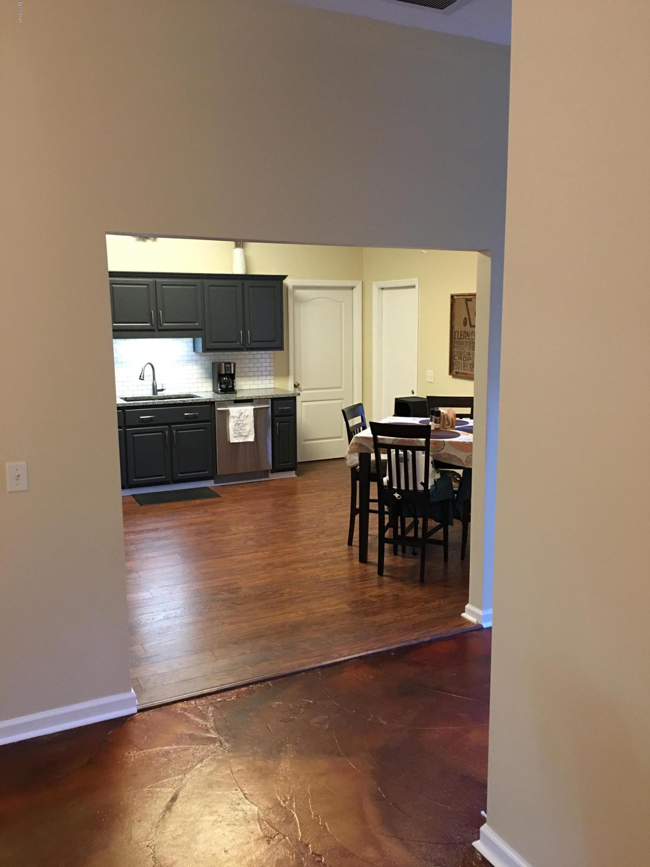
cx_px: 325
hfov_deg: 48.2
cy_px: 434
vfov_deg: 61.7
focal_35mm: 29
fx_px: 726
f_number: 2.2
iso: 100
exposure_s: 1/10
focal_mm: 4.15
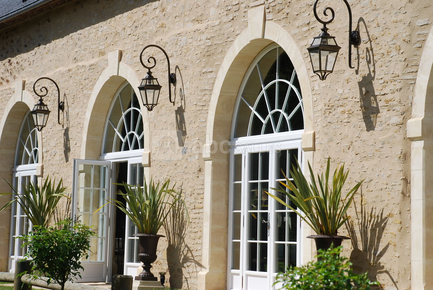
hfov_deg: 19.4
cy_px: 145
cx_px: 216
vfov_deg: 13.1
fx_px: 1265
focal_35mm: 105
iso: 100
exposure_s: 1/250
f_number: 10
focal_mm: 70
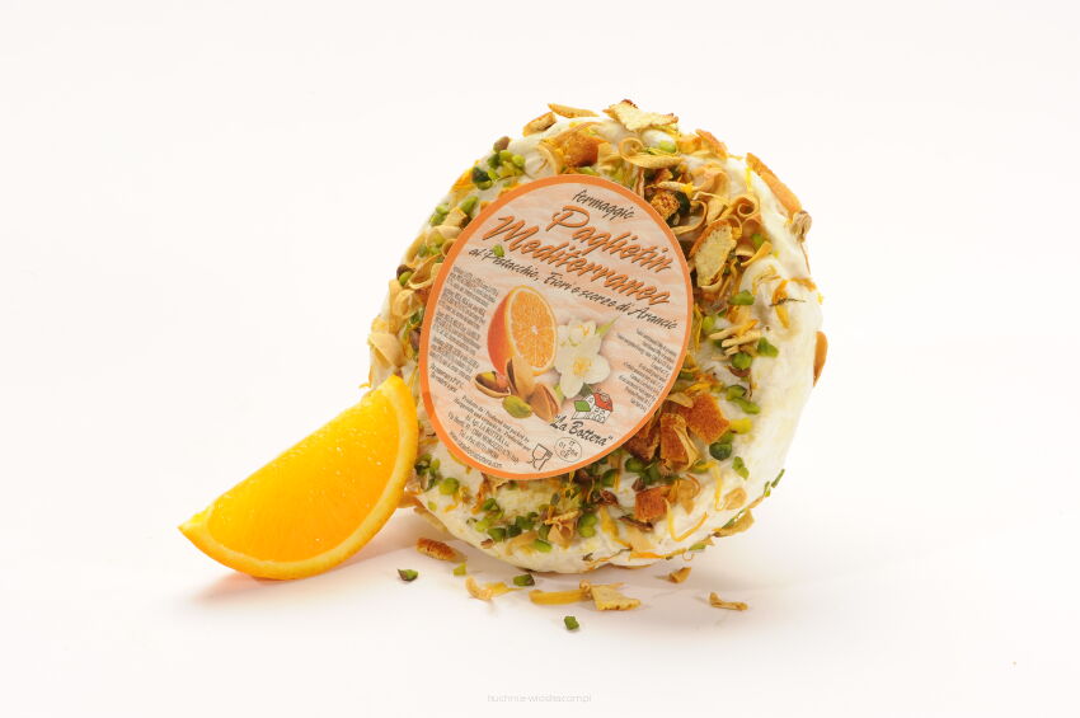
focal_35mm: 105
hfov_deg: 19.5
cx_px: 540
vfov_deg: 13.0
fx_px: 3147
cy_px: 359
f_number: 25
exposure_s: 1/125
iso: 200
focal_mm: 105
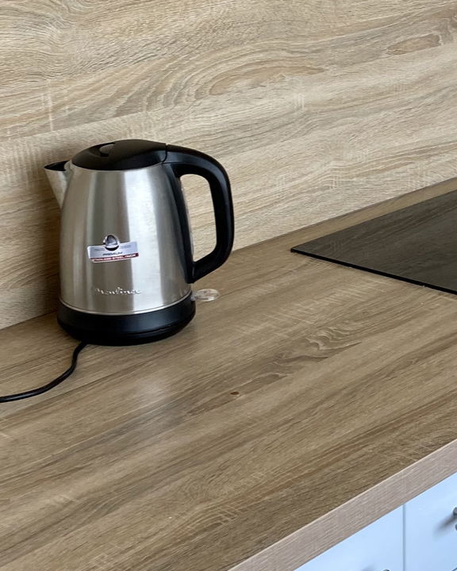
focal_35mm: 81
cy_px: 202
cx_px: 355
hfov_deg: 18.8
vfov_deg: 23.5
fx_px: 1369
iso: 32
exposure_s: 1/121
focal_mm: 3.99
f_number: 1.8
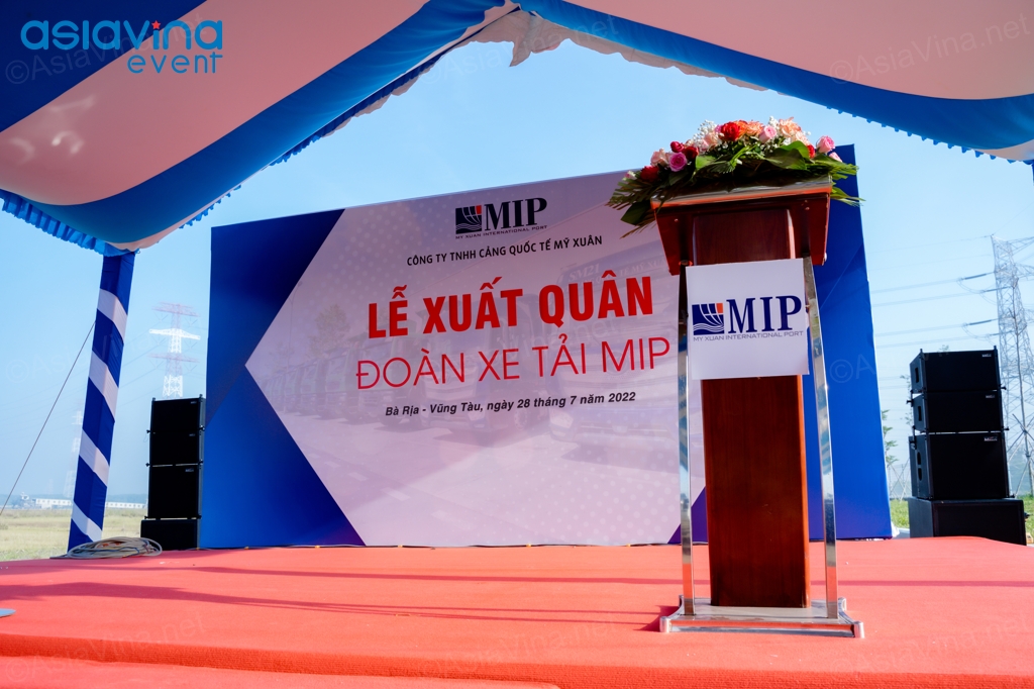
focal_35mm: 28
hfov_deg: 65.5
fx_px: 804
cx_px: 517
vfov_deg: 46.4
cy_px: 344
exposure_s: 1/320
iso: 500
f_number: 7.1
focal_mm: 28
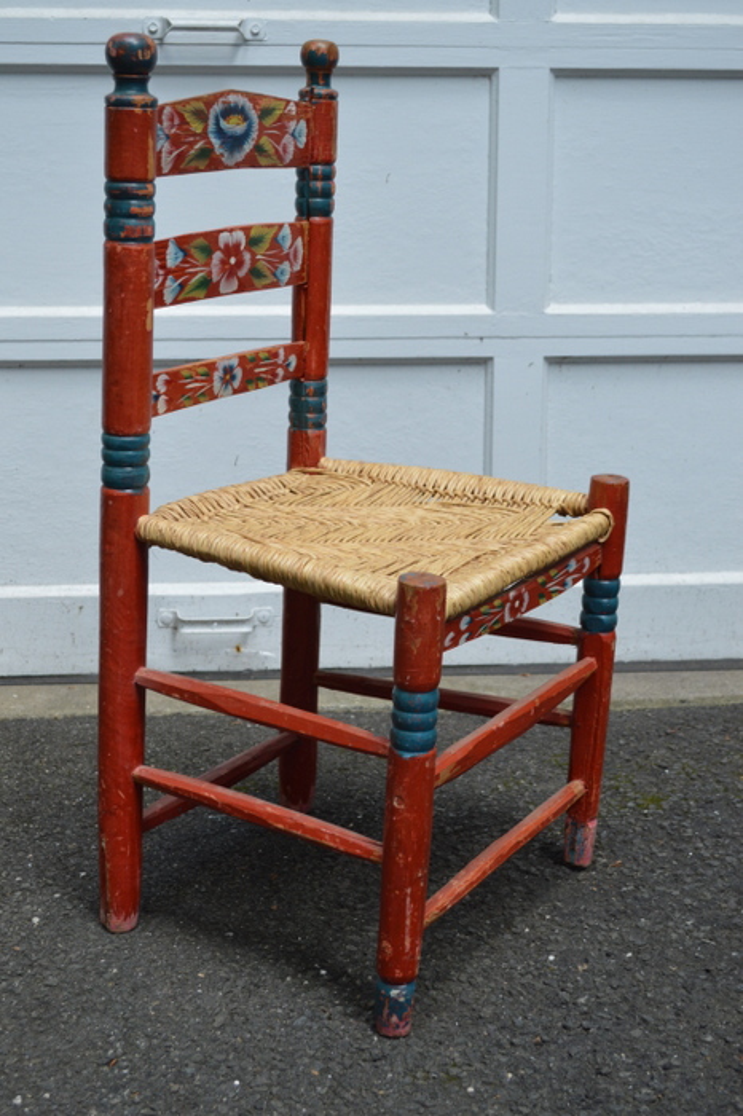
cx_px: 372
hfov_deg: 23.8
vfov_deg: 35.1
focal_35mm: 57
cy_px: 558
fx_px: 1766
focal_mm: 38
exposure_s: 1/125
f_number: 5.6
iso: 400
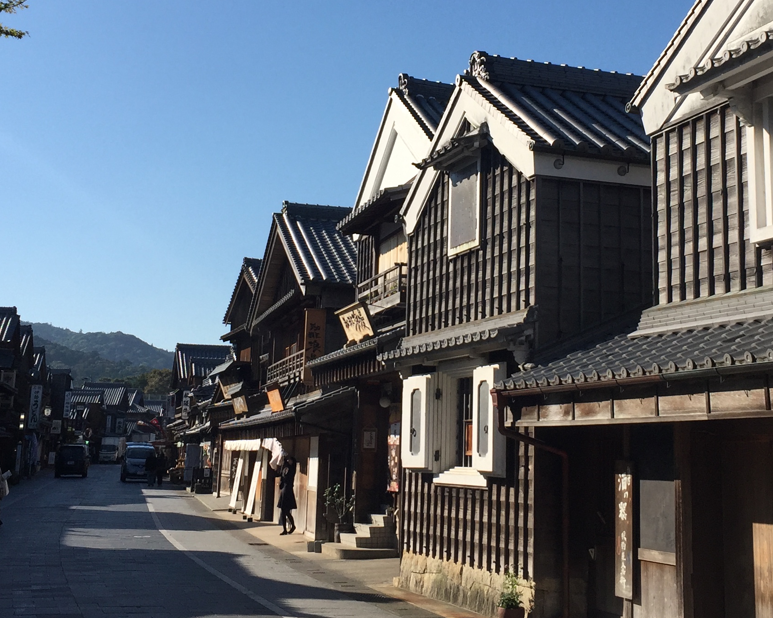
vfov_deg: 27.3
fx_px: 1258
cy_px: 173
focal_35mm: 55
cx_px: 424
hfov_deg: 34.1
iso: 32
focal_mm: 4.15
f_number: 2.2
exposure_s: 1/2639
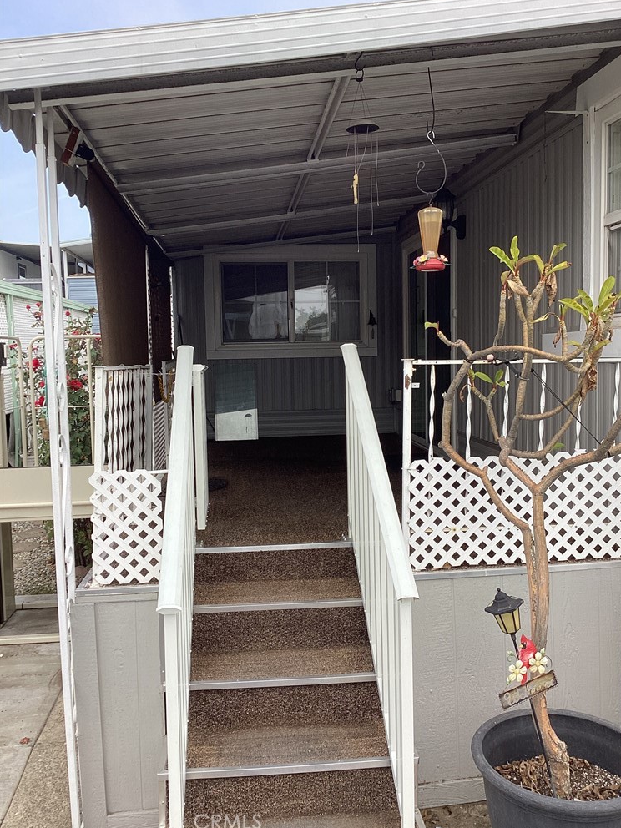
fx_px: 765
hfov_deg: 44.2
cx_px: 319
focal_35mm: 32
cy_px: 406
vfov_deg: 56.8
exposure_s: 1/290
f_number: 2.4
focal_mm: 3.3
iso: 25
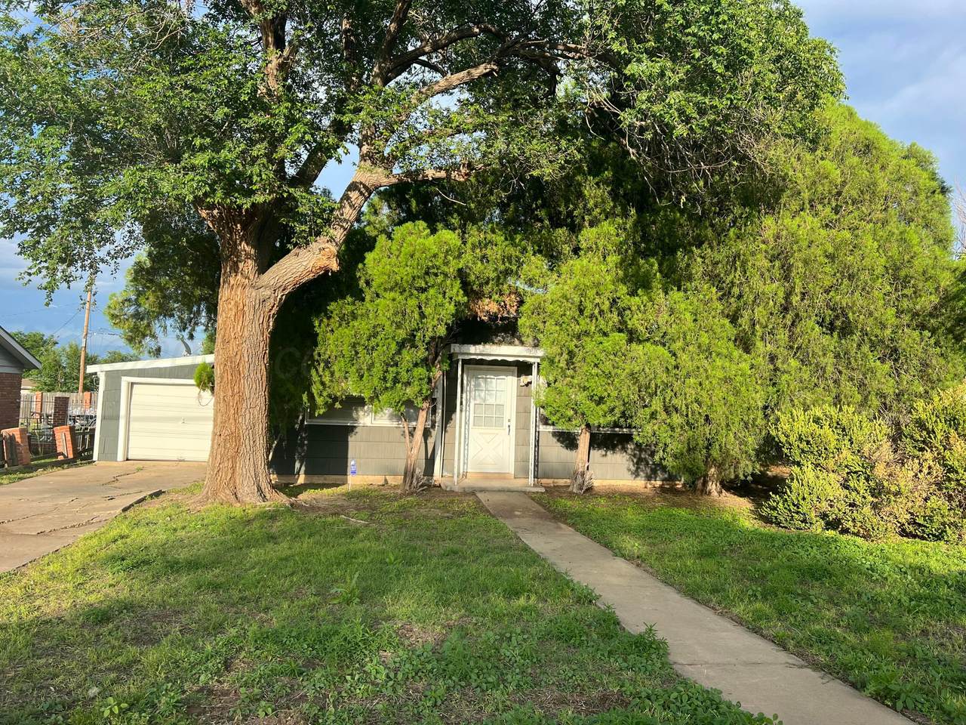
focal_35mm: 26
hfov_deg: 67.3
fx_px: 726
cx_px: 483
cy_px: 362
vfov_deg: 53.1
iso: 50
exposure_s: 1/1311
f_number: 1.5
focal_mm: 5.7
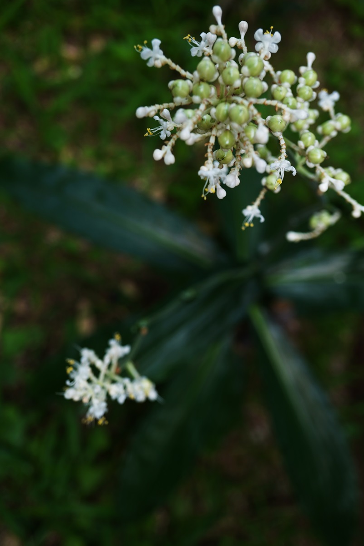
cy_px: 257
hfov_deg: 28.1
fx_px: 728
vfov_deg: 41.1
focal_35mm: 48
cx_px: 193
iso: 100
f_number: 4.5
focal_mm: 30
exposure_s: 1/160
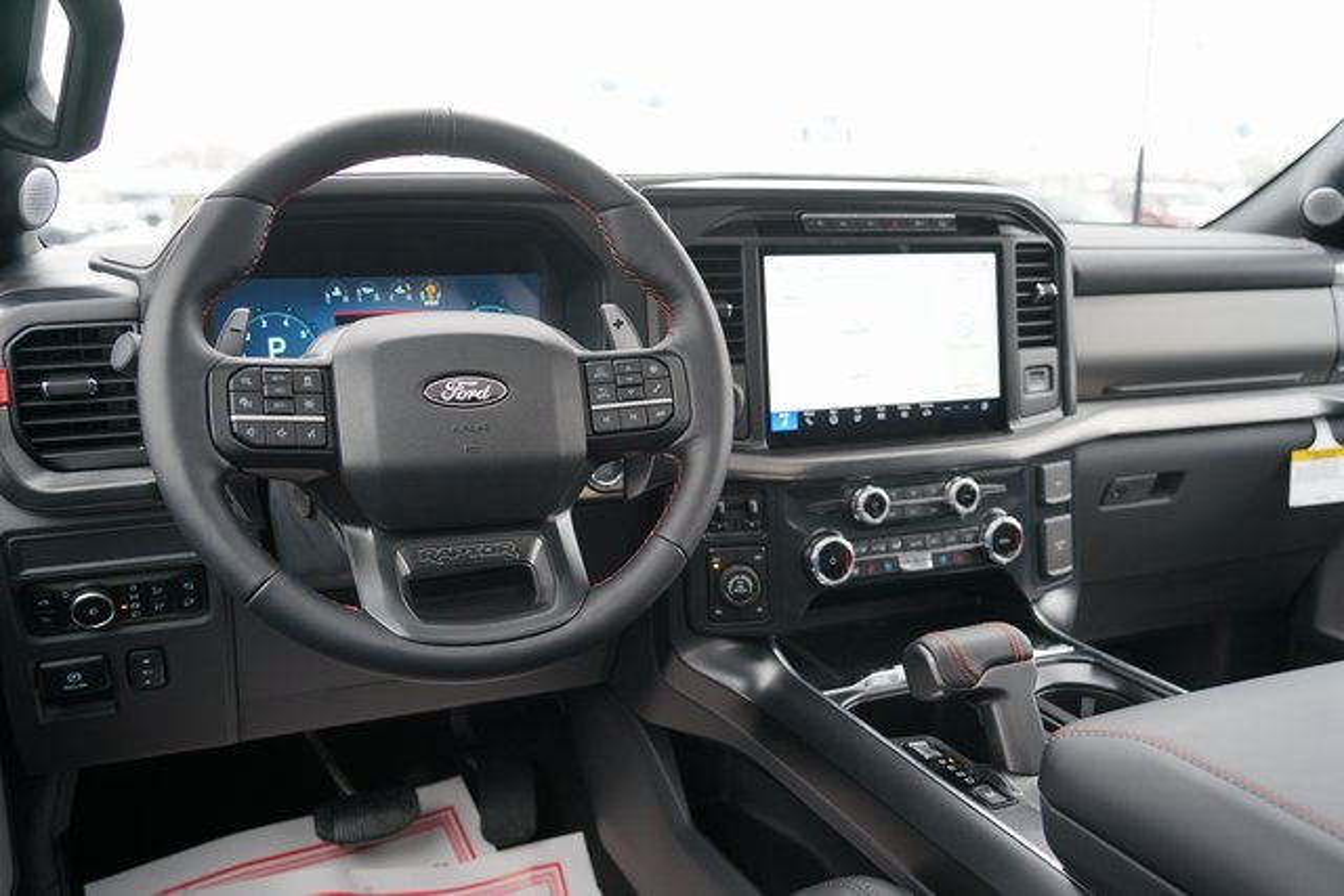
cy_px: 448
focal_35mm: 31
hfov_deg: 60.3
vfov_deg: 42.3
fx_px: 1158
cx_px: 672
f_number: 4
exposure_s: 1/60
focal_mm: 31
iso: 250
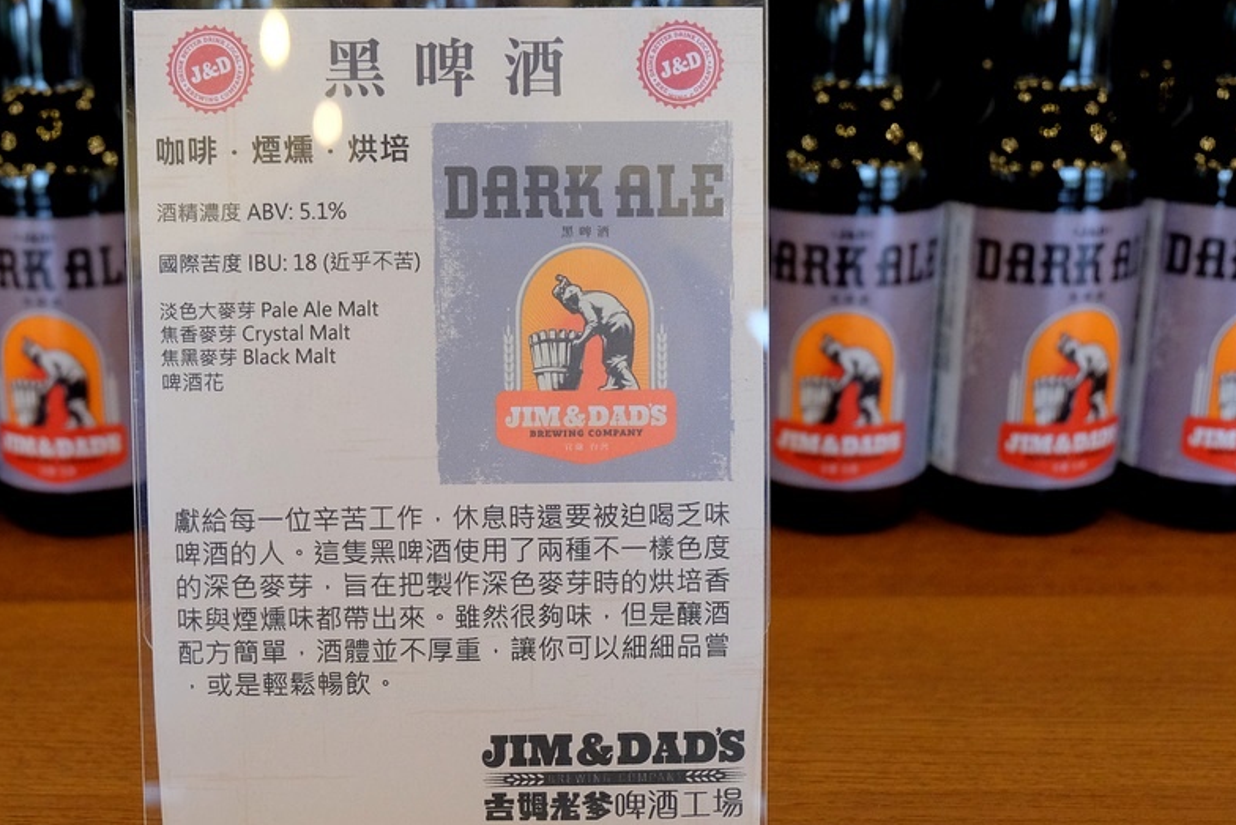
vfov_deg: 28.6
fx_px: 1614
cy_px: 472
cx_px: 516
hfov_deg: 41.8
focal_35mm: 47
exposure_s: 1/60
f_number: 4.2
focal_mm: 24.3
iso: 2500
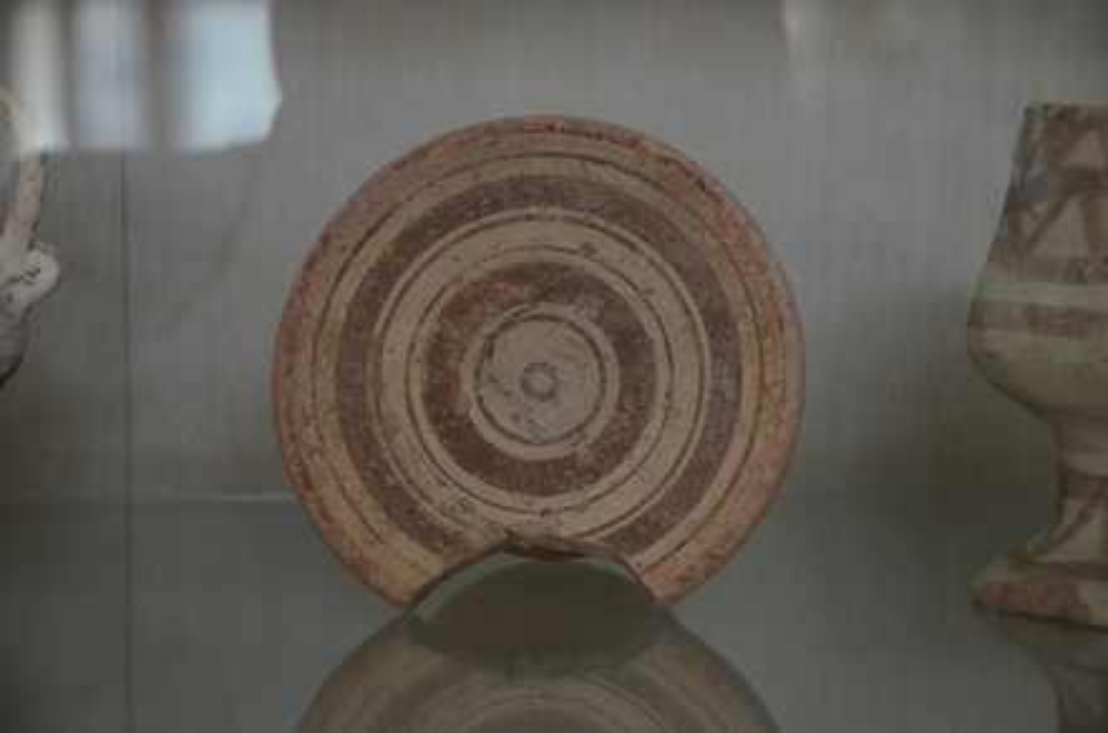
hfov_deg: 19.5
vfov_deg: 13.0
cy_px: 366
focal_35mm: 105
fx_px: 3224
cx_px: 554
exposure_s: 1/100
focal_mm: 70
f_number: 5
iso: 1250
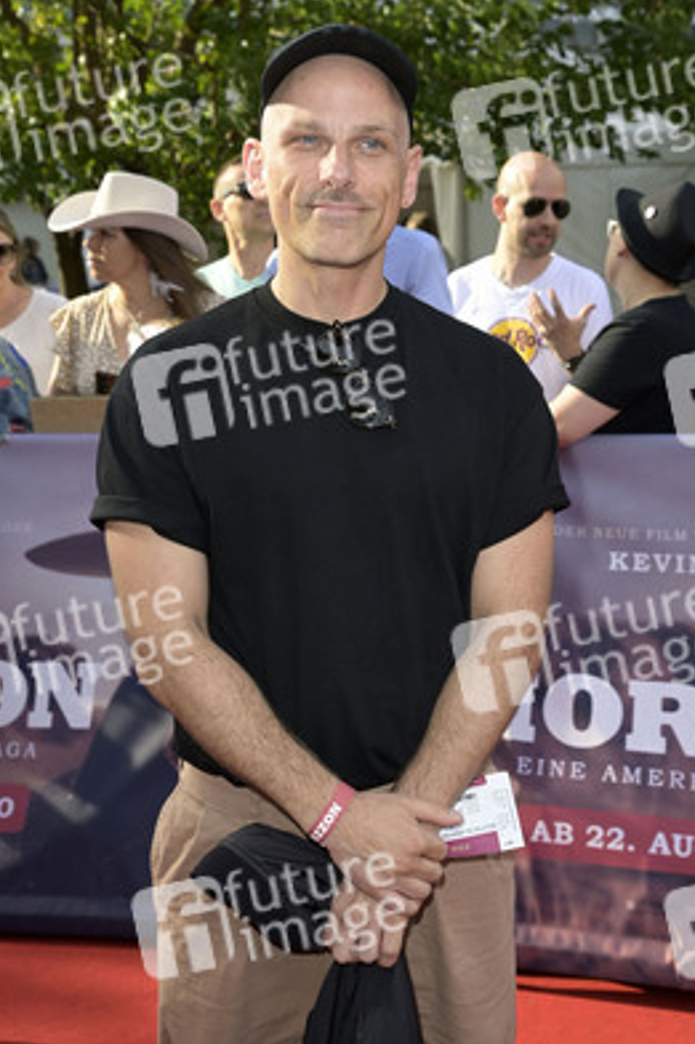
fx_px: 1536
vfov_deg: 37.5
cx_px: 346
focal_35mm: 53
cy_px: 517
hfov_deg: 25.5
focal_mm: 52
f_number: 7.1
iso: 400
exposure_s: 1/200
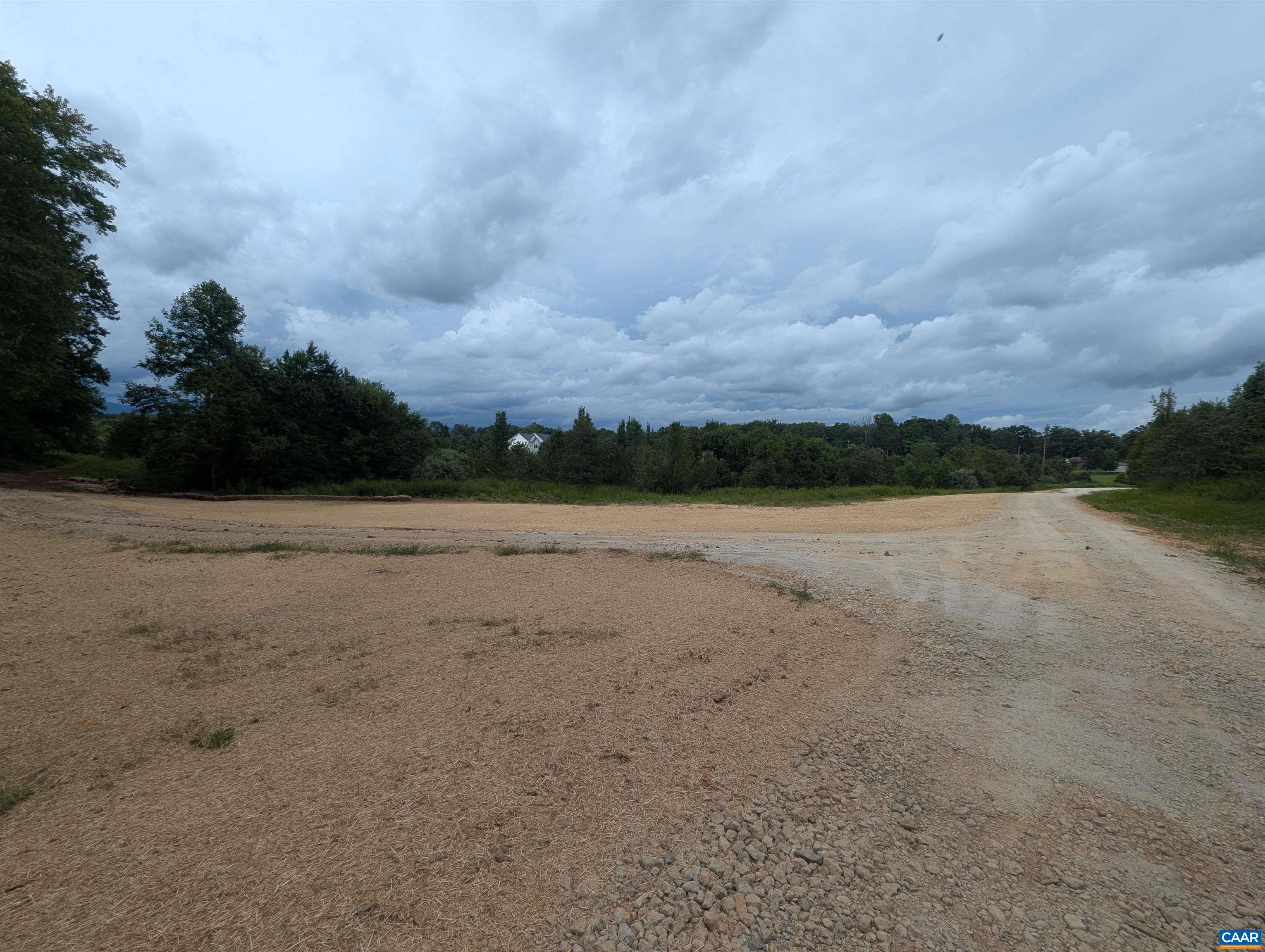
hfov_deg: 106.1
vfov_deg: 90.1
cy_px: 476
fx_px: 476
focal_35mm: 13
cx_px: 632
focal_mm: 1.95
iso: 47
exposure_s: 1/1027
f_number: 2.2
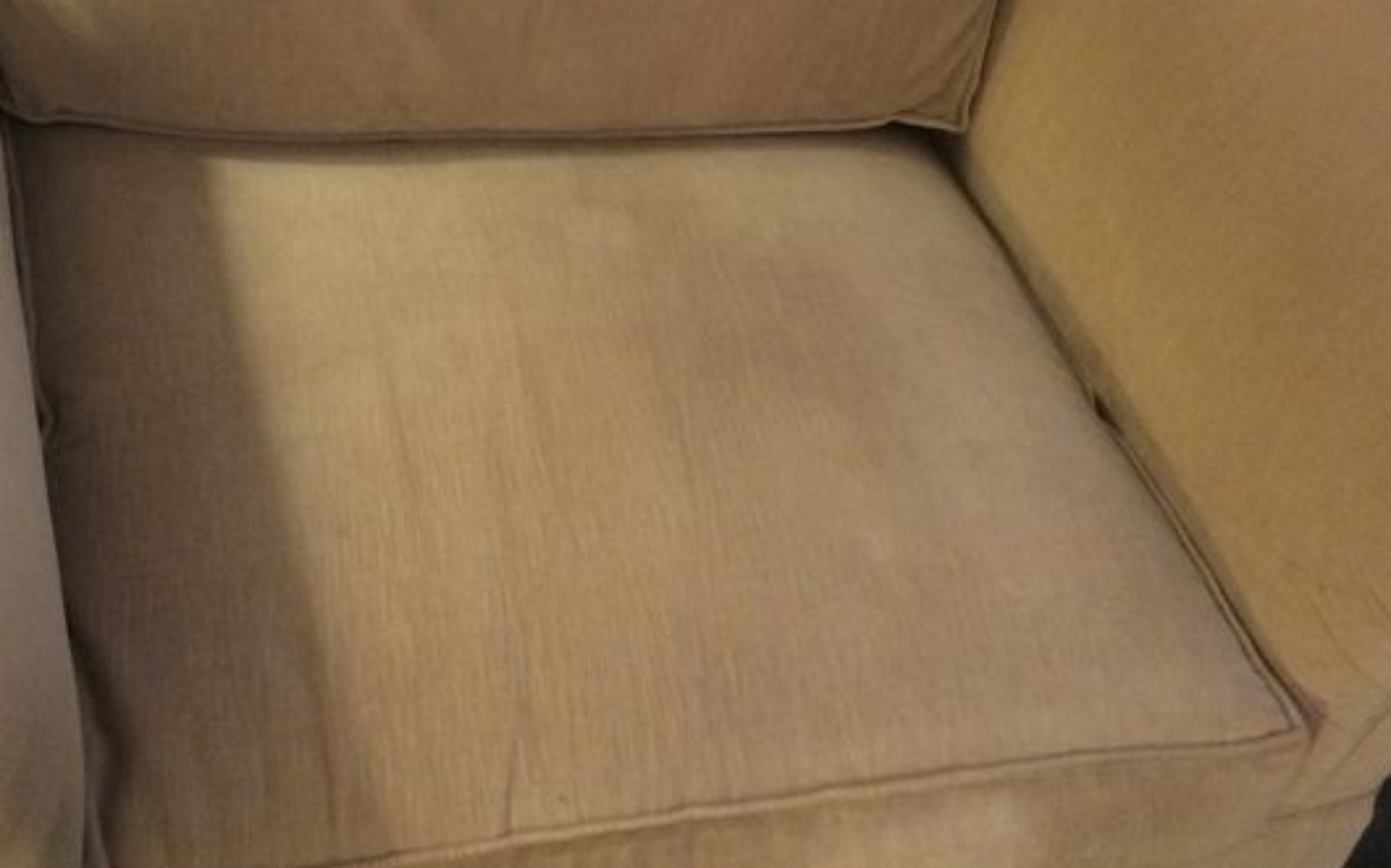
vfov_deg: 23.6
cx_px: 572
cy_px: 156
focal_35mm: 54
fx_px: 2047
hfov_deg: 37.4
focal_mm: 4.12
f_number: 2.2
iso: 320
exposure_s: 1/24
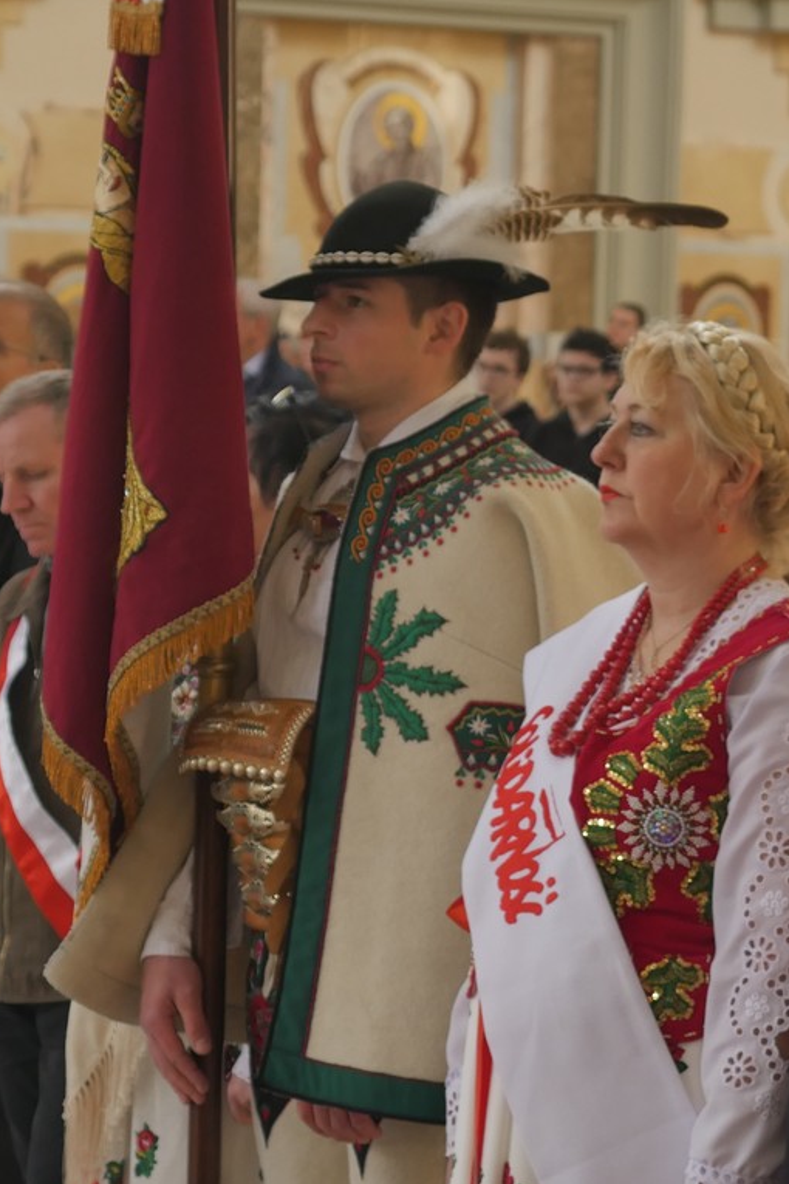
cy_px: 650
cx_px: 469
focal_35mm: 137
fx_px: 4504
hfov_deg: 10.0
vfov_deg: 15.0
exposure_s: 1/25
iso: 400
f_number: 3.5
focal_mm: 35
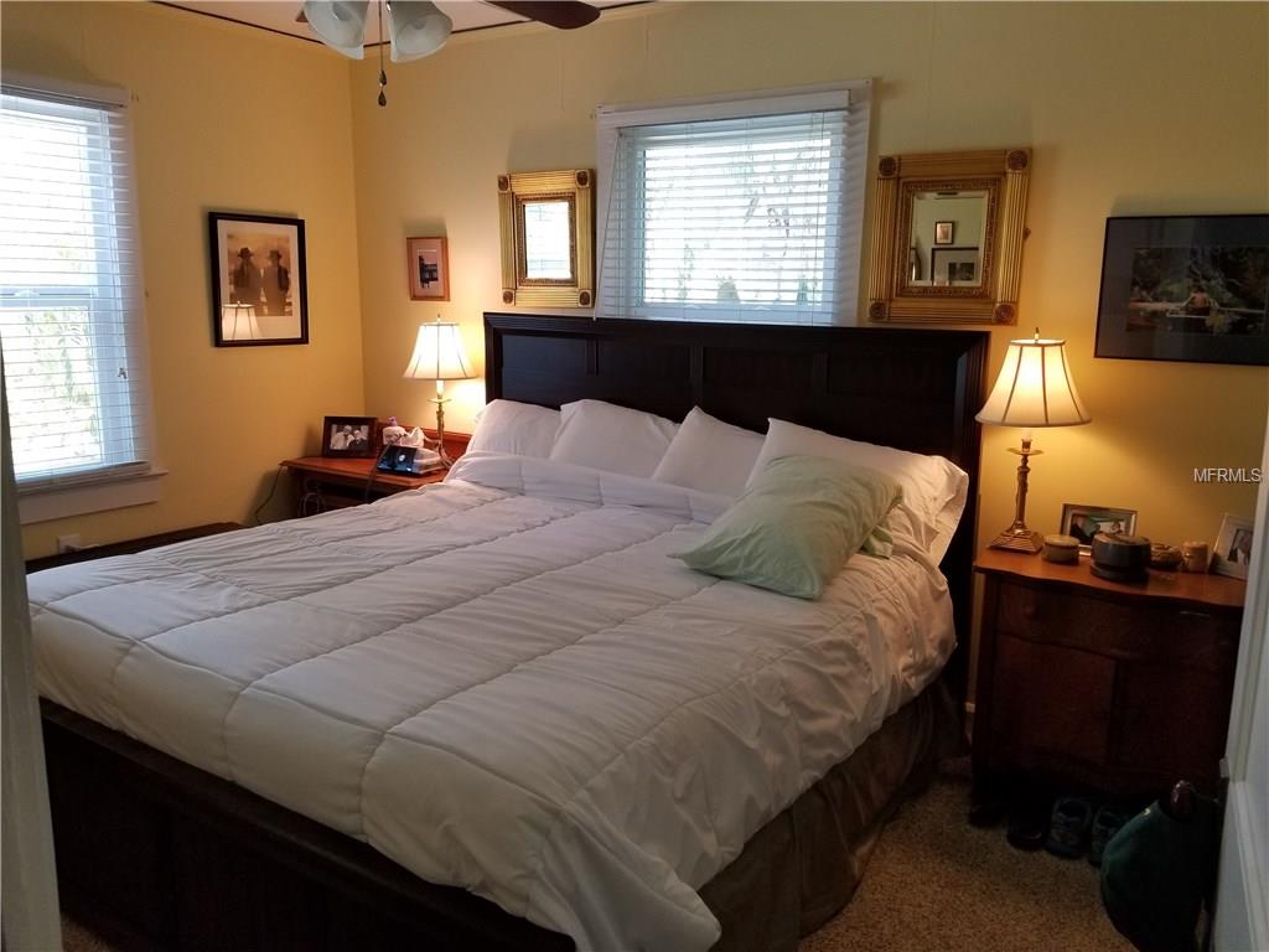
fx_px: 953
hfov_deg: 67.3
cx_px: 634
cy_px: 476
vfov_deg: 53.1
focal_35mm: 26
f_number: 1.7
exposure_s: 1/60
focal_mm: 4.3
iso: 100
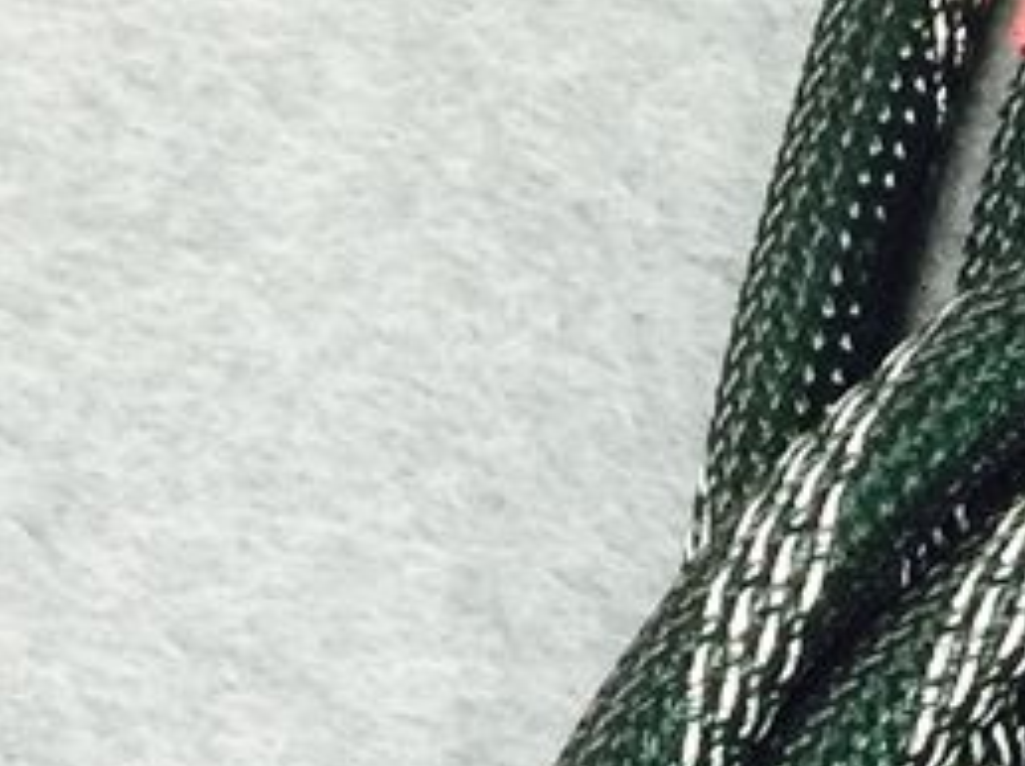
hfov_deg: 9.8
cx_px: 2380
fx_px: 5325
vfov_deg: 8.1
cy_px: 980
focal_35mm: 180
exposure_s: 1/15
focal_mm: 4.15
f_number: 2.2
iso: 50
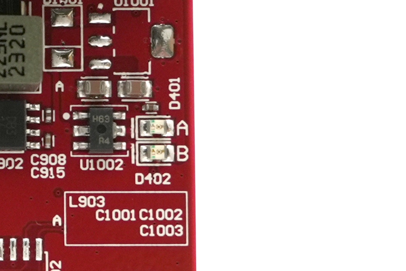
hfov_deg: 7.2
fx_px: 3192
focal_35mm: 283
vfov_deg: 4.9
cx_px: -171
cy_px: 268
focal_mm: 65
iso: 640
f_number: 5.6
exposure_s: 1/160
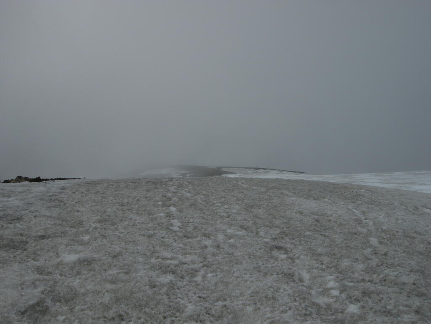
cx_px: 216
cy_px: 162
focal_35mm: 35
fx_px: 436
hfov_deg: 52.6
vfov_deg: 40.7
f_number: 7.6
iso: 100
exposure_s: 1/1100
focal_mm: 7.5
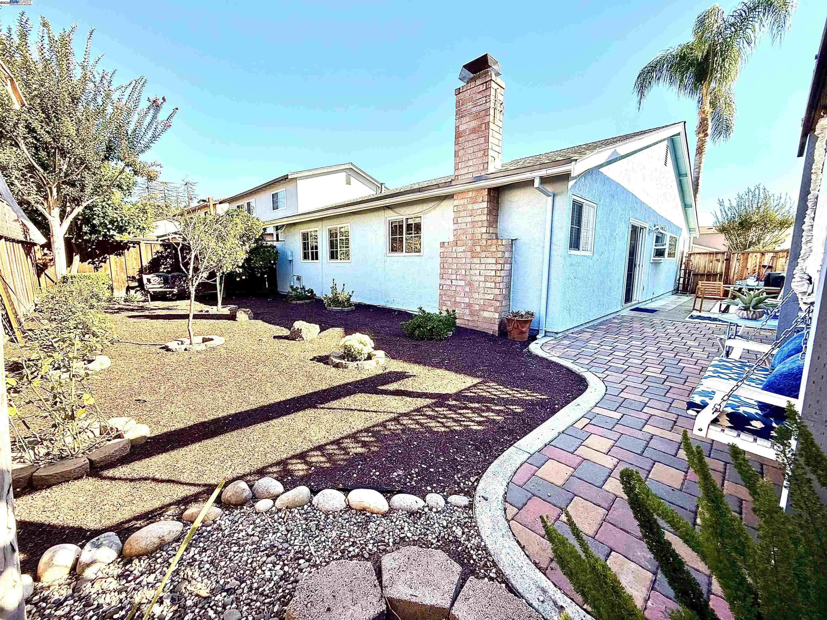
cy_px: 310
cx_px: 414
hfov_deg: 102.1
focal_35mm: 14
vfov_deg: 85.7
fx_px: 334
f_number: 2.2
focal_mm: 2.22
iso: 64
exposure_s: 1/461
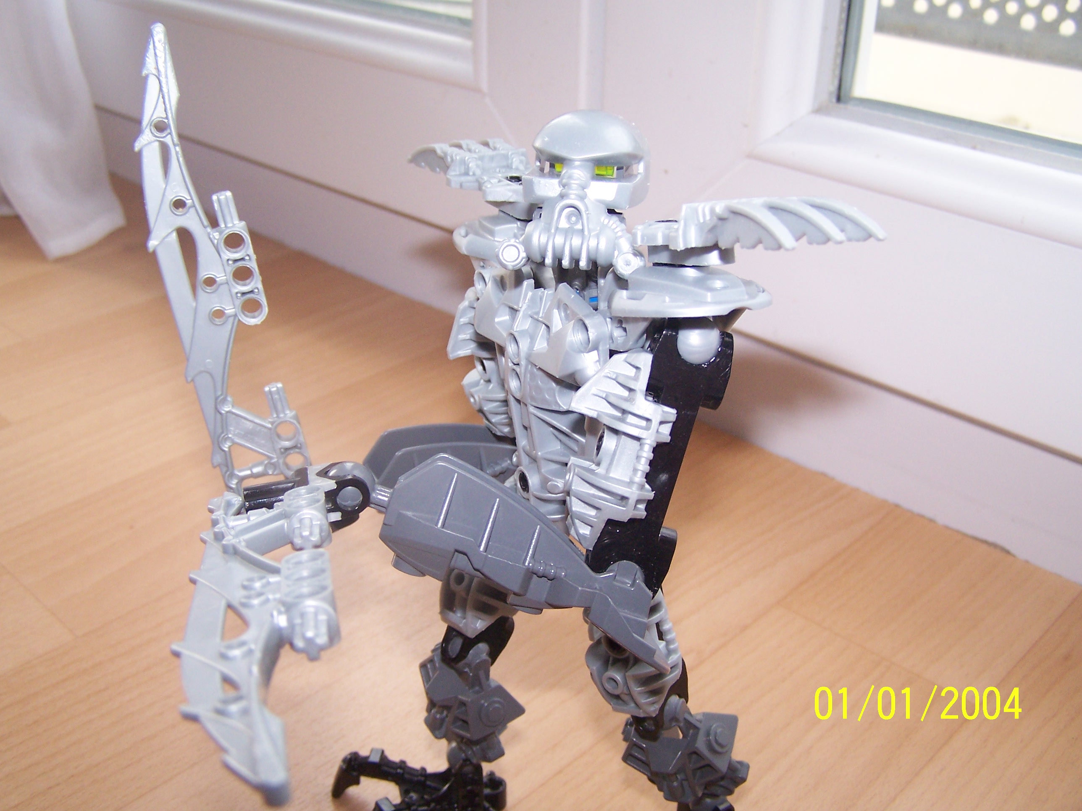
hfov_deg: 49.0
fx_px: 1188
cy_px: 406
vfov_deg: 37.7
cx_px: 541
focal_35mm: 38
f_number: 2.8
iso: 140
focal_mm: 6.3
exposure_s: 1/250
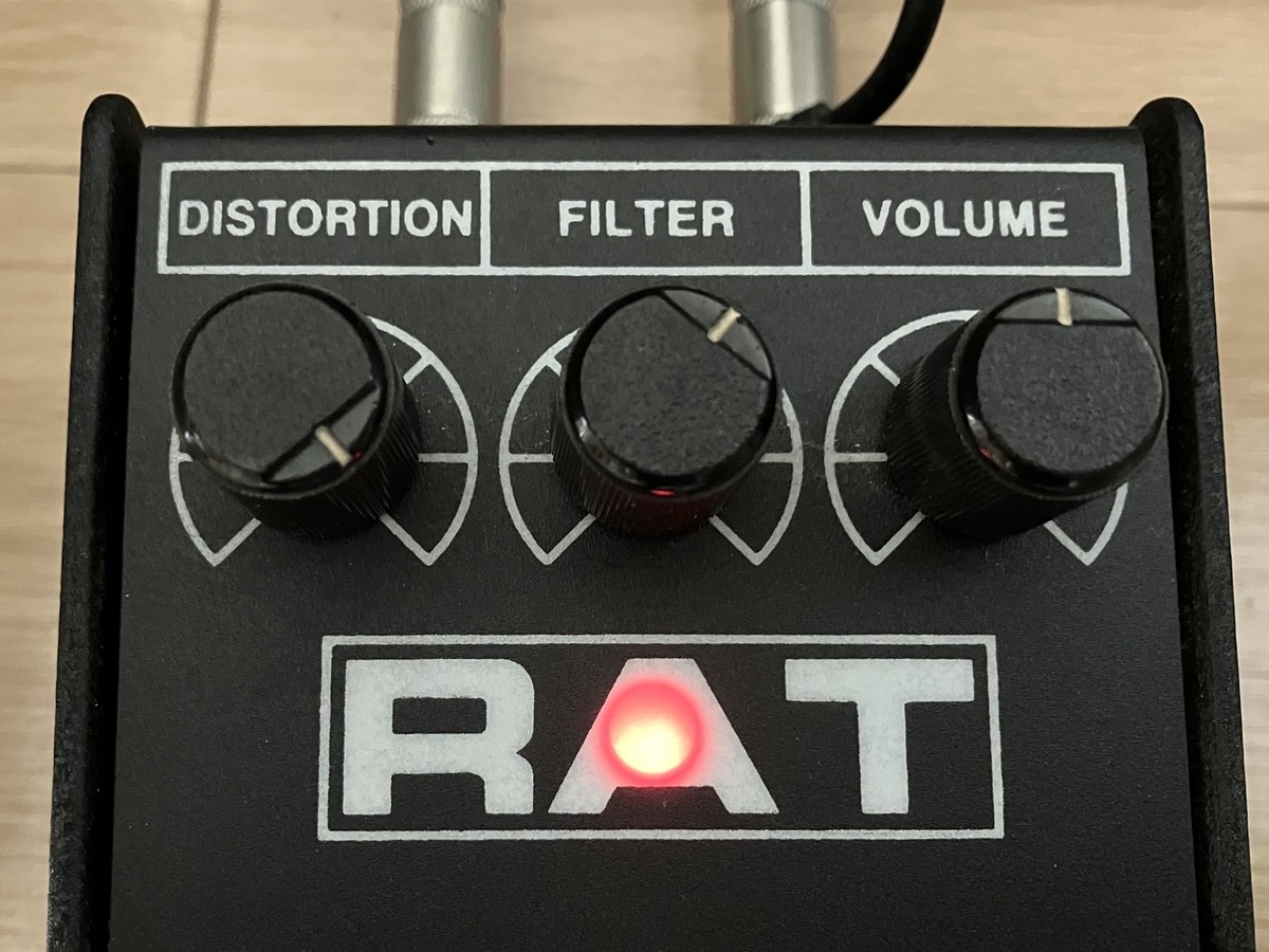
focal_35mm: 28
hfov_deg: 63.4
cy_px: 476
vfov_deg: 49.7
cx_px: 634
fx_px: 1026
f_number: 1.8
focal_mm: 3.99
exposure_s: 1/19
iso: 640
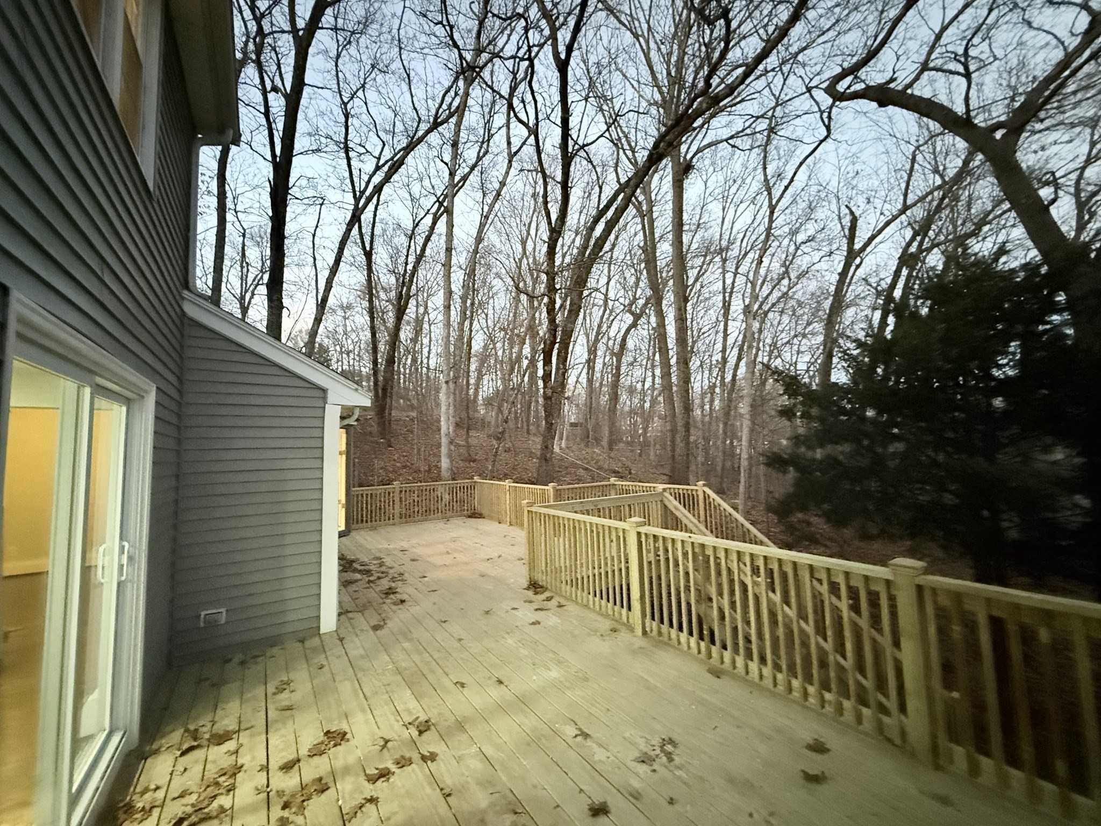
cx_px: 550
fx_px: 445
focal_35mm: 14
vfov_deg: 85.7
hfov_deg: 102.1
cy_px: 413
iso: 1600
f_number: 2.2
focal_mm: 2.22
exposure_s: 1/30
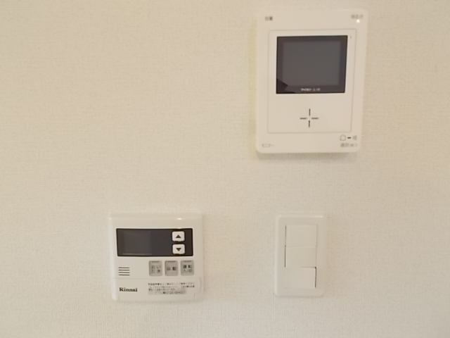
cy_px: 169
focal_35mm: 26
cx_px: 225
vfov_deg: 53.1
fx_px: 338
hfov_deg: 67.3
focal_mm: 4.6
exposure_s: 1/13
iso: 200
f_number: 3.2
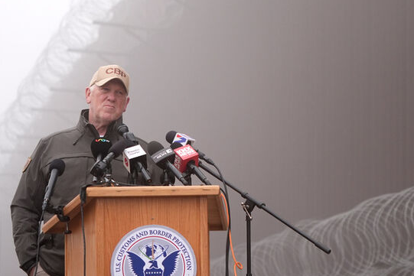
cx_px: 356
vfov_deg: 7.6
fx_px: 2082
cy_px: 45
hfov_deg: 11.3
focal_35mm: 181
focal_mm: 100
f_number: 4.5
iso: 640
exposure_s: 1/1250
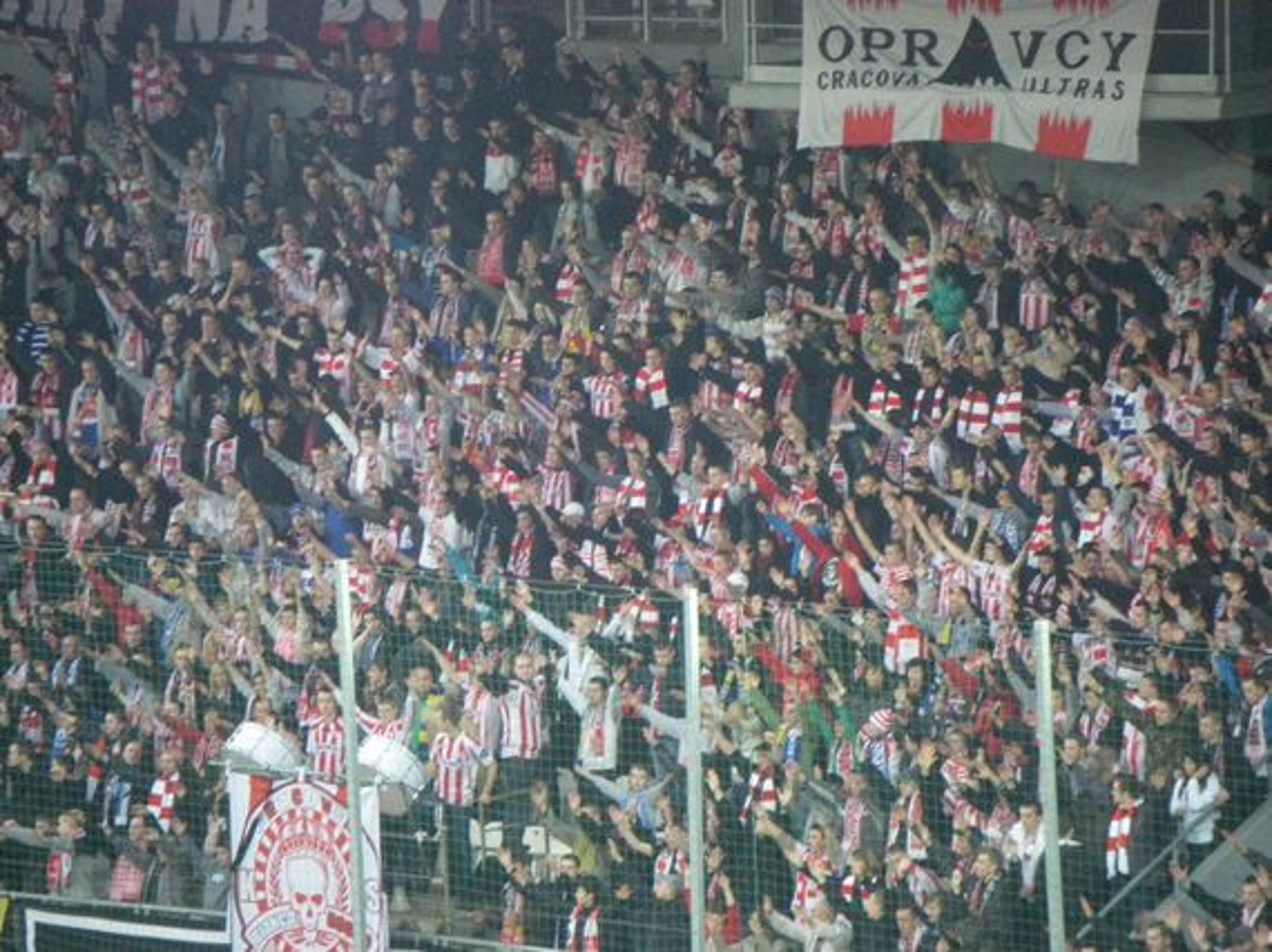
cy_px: 476
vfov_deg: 5.6
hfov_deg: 7.4
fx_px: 9770
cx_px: 636
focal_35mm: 266
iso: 800
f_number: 5.4
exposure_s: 1/50
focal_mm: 44.1
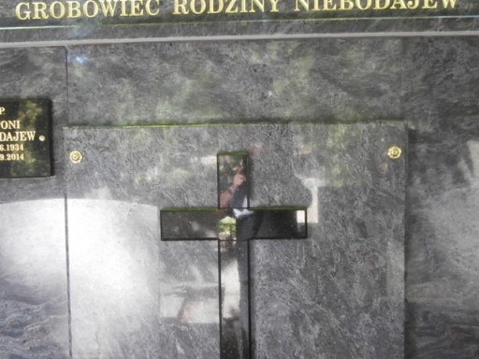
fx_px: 664
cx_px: 210
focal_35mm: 48
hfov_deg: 39.6
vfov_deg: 30.2
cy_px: 207
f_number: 3
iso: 160
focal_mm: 4.2
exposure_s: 1/30
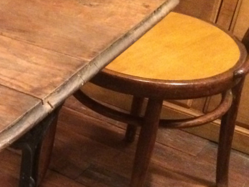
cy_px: 143
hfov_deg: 20.6
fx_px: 604
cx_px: -101
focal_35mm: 84
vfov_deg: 17.5
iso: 640
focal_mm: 4.15
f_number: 2.2
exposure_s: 1/17
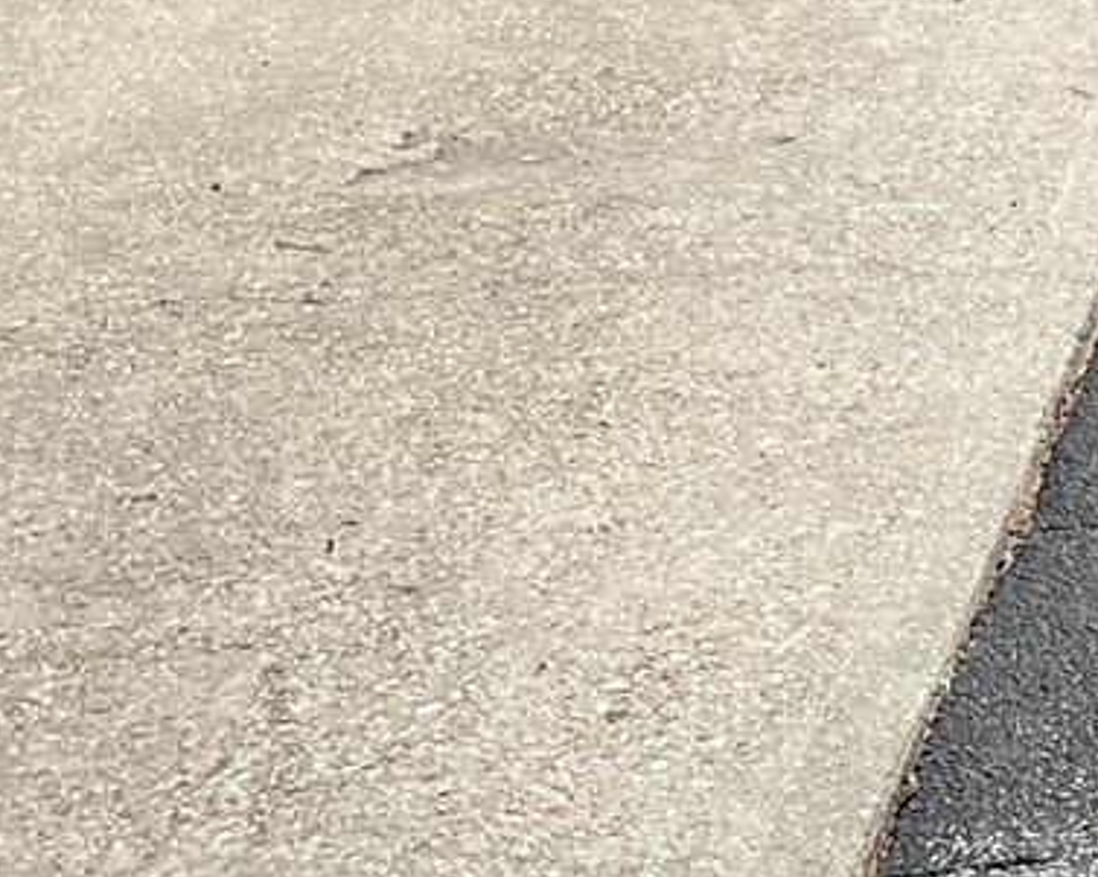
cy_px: -889
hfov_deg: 12.8
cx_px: 1925
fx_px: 4481
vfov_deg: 10.3
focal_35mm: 138
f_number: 1.6
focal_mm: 4.2
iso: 32
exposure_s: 1/2817
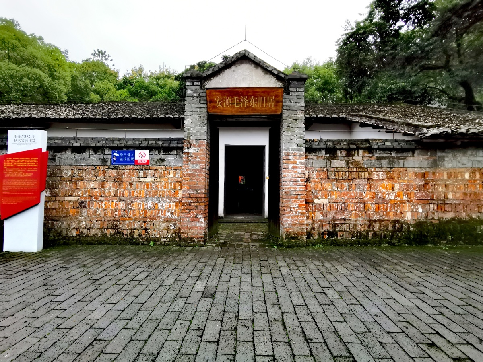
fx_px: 237
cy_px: 181
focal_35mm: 17
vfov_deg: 74.7
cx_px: 242
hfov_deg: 91.0
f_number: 2.2
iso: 50
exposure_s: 1/680
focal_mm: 2.23
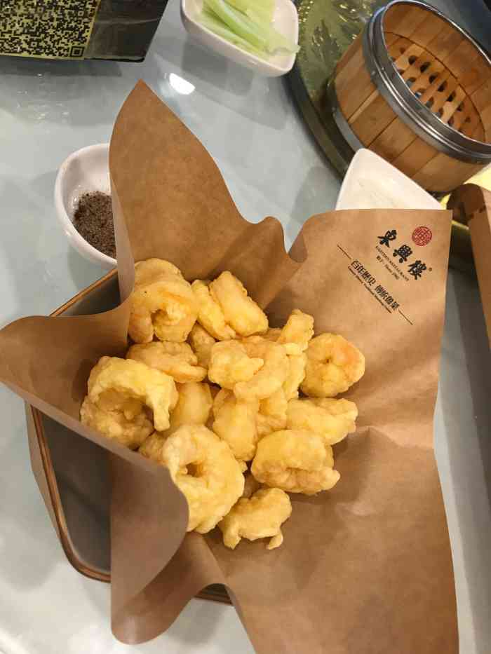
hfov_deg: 49.8
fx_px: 529
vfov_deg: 63.4
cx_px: 246
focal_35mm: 28
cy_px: 327
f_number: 1.8
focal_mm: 3.99
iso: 40
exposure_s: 1/20
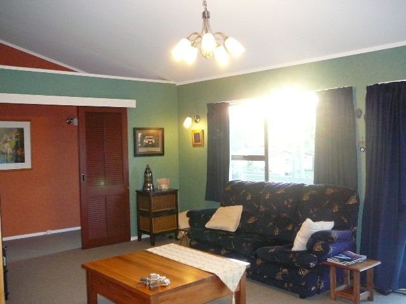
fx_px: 411
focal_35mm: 35
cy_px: 152
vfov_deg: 40.7
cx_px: 203
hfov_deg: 52.6
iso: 400
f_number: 2.8
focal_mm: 5.2
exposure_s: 1/30
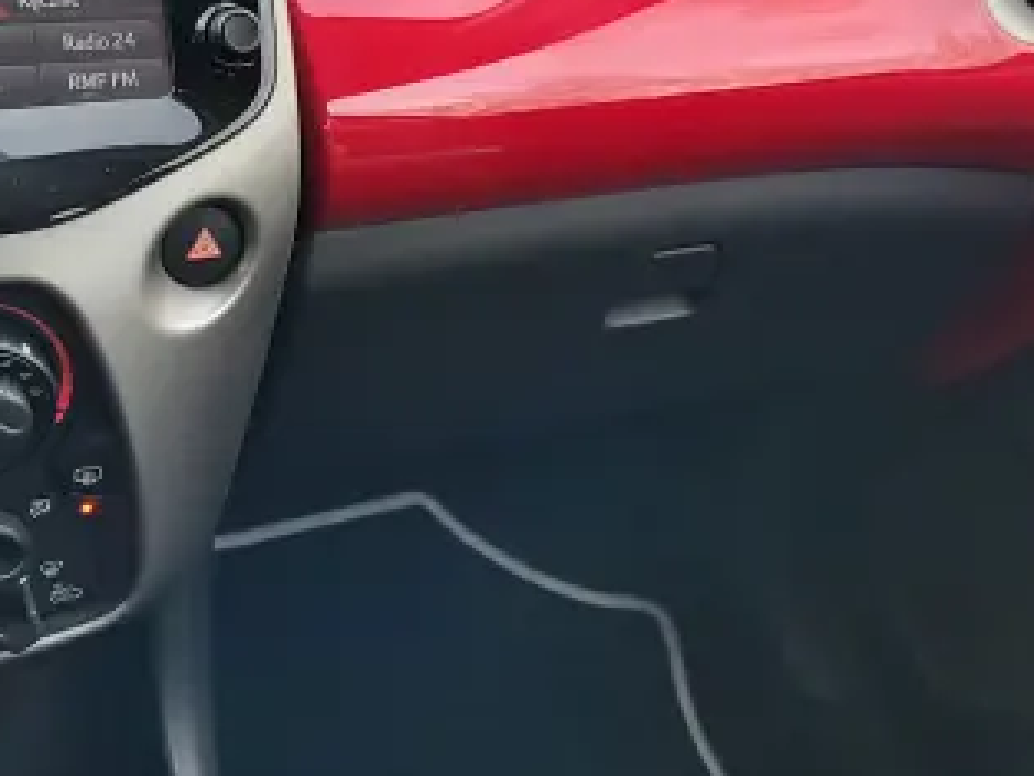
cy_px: 267
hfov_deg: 39.9
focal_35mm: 47
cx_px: 340
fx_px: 1404
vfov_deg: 30.7
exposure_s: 1/114
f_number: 1.8
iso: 100
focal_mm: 5.56
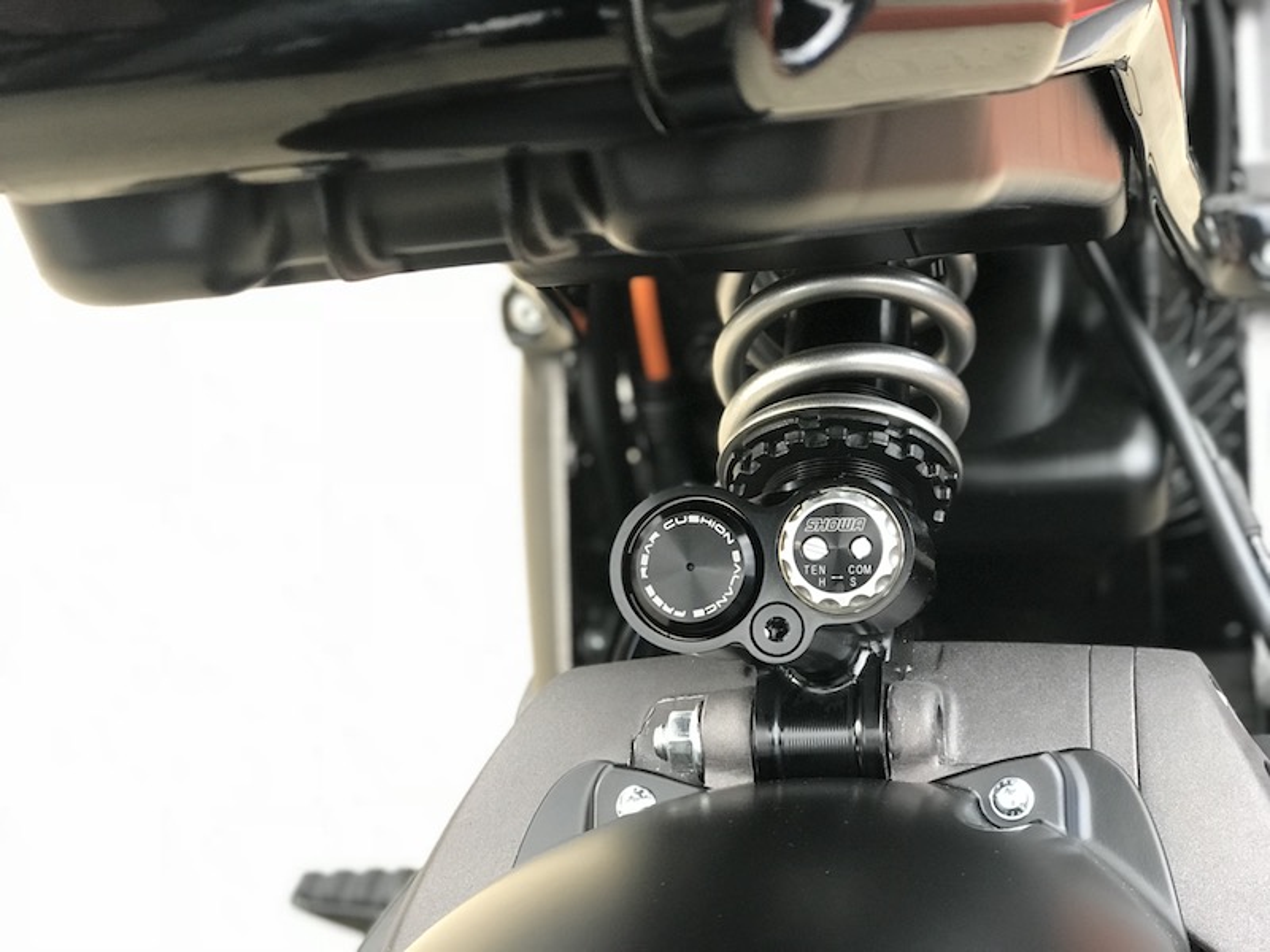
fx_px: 2091
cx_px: 635
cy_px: 476
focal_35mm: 57
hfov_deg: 33.8
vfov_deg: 25.7
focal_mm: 6.6
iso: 125
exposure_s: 1/60
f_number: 2.8
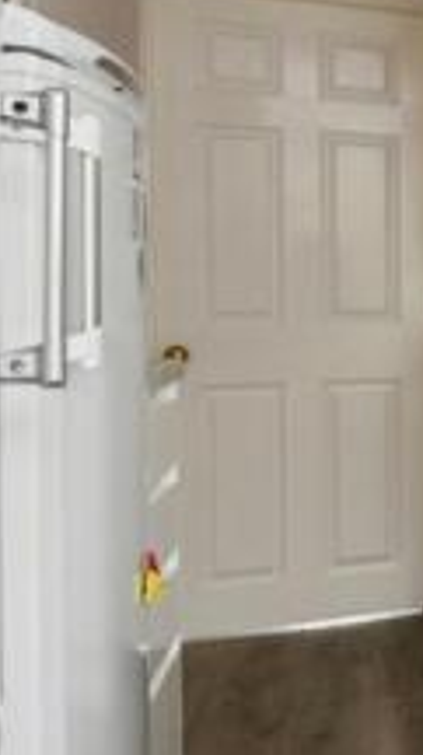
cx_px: 940
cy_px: 323
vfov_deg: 38.5
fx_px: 1080
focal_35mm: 54
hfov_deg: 15.4
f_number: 8
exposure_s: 1/60
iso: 800
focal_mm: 17
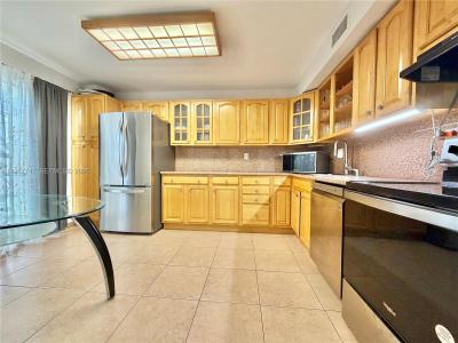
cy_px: 172
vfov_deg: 85.7
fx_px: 185
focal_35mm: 14
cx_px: 229
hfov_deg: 102.1
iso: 250
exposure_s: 1/60
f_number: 2.2
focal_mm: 2.22
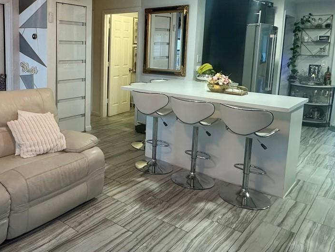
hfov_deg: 54.6
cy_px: 87
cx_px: 90
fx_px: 310
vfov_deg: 43.6
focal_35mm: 32
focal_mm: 2.22
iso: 200
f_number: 2.2
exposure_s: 1/60
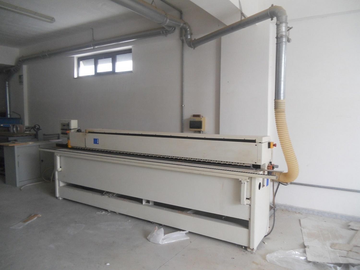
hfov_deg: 65.3
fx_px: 281
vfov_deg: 51.4
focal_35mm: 27
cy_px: 135
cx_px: 180
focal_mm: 4.9
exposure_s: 1/30
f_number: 3.2
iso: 200
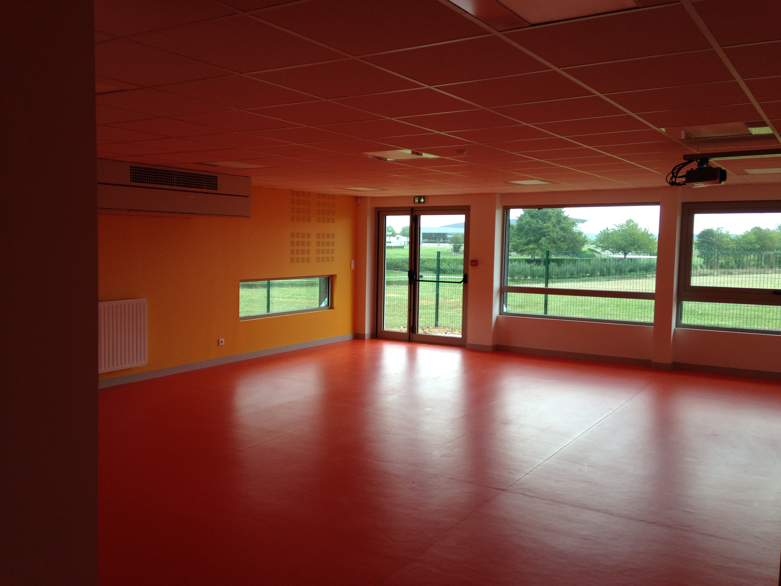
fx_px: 745
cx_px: 390
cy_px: 293
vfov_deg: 42.9
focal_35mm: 33
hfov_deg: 55.4
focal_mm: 4.12
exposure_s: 1/181
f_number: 2.4
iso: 50
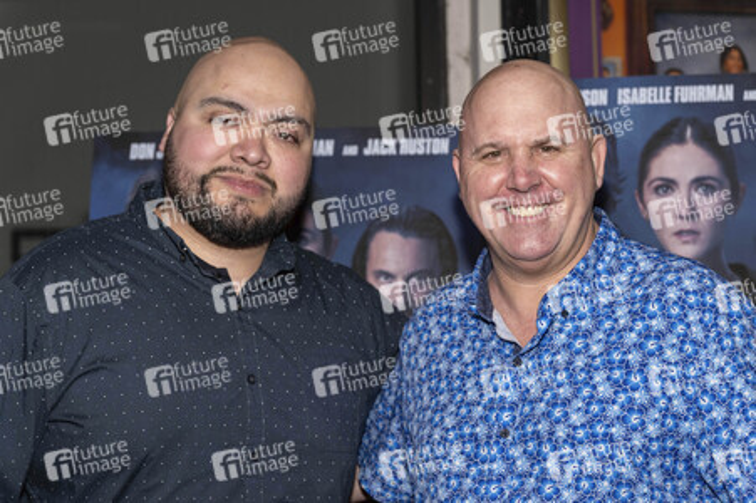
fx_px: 1259
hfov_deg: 33.4
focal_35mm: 60
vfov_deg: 22.6
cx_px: 378
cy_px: 252
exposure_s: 1/200
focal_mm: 60
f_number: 4.5
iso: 800
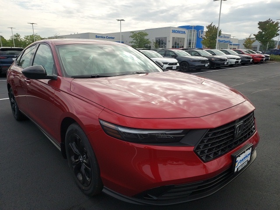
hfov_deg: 71.6
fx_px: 194
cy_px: 105
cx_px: 140
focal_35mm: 24
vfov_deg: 56.8
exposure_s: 1/843
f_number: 1.8
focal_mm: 4.6
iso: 40
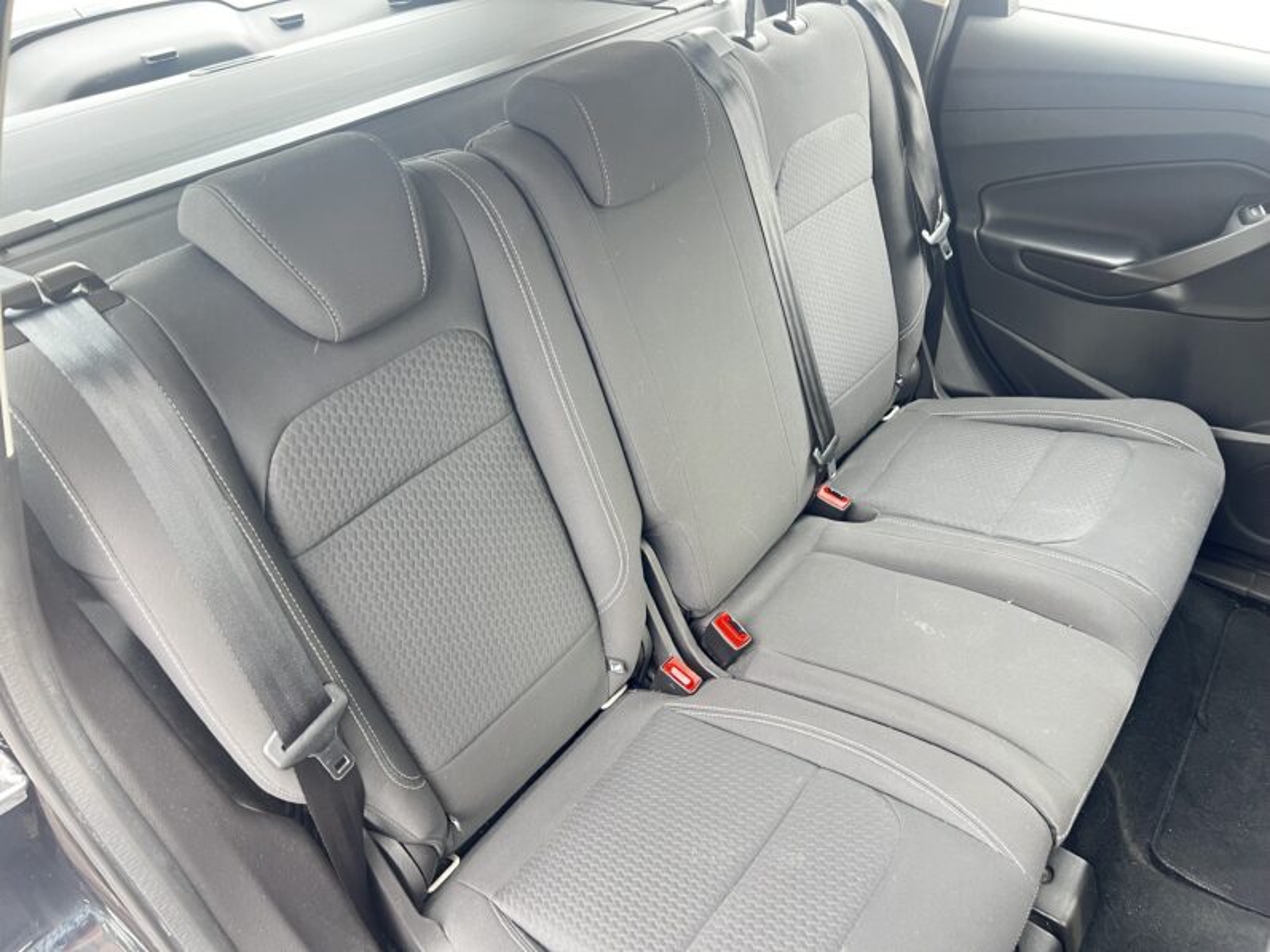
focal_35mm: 26
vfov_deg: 53.1
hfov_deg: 67.3
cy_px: 476
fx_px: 954
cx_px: 635
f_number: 1.5
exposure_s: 1/60
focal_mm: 5.7
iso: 125
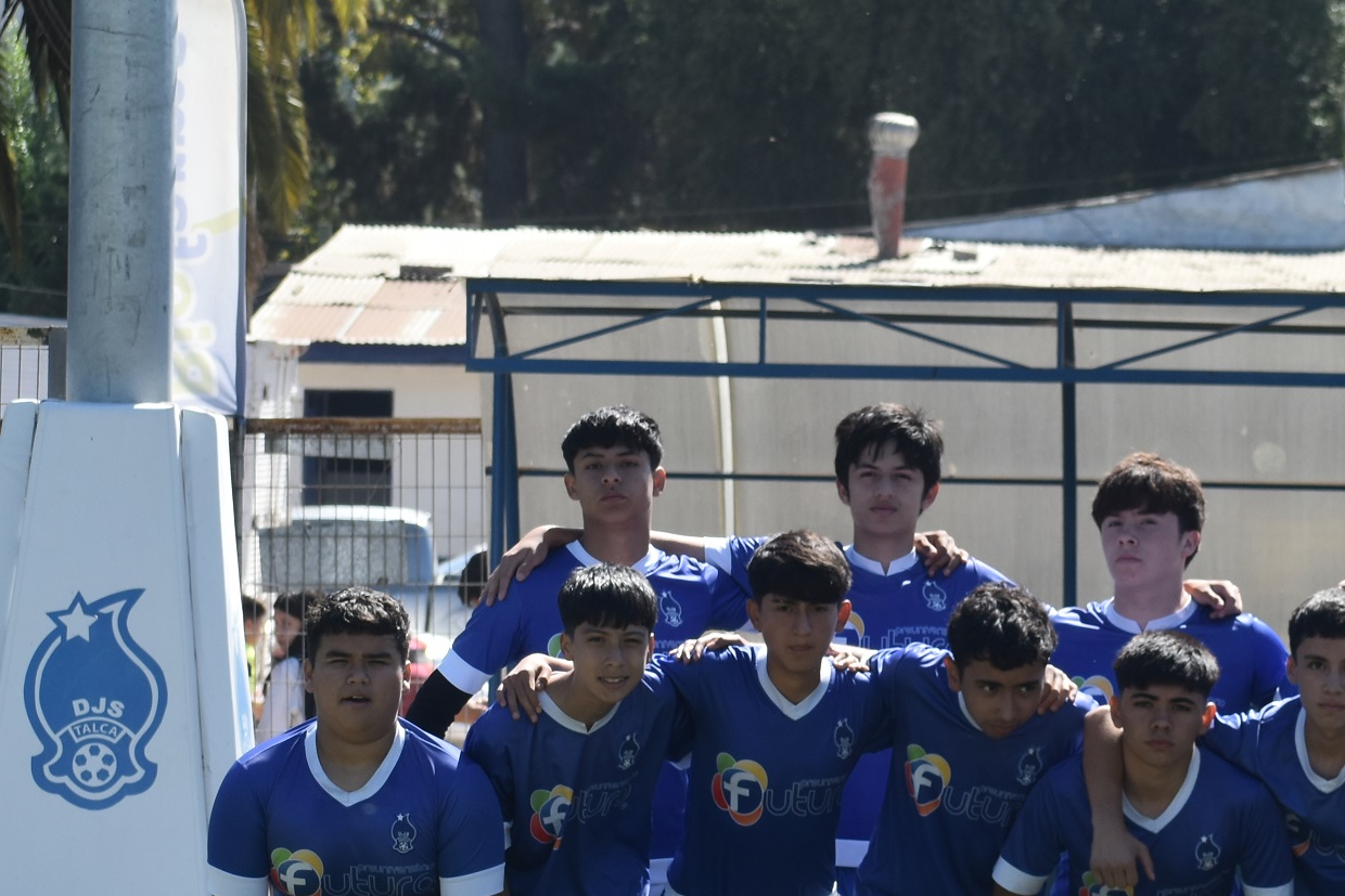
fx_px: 9490
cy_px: 722
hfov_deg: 8.0
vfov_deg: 5.4
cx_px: 1612
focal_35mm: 254
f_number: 5.6
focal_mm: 70
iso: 200
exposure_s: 1/500
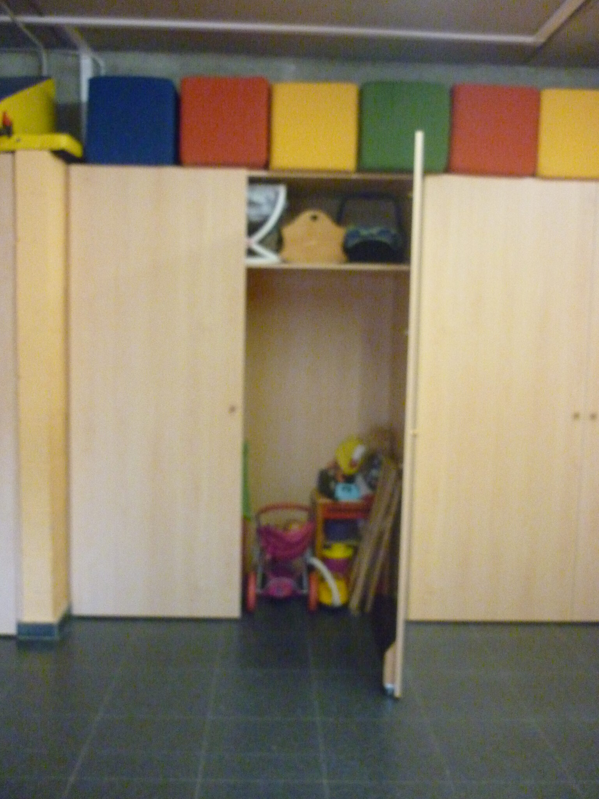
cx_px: 300
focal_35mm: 33
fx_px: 761
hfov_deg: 42.9
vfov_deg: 55.4
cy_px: 400
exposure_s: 1/60
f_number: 2.8
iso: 800
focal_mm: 5.5
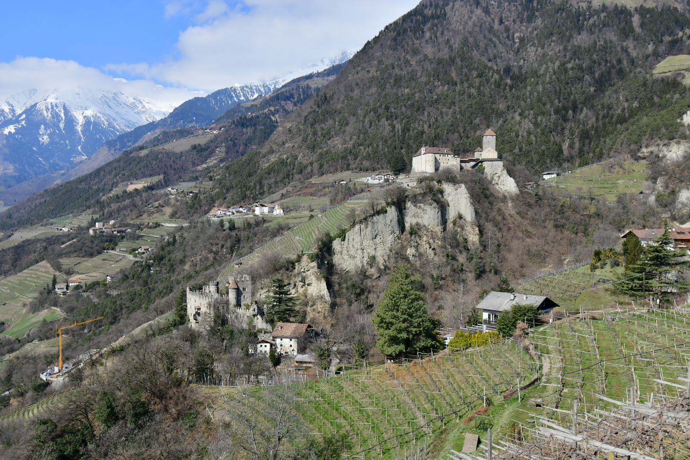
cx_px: 345
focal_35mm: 30
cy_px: 230
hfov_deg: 61.9
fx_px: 575
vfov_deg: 43.6
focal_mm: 20
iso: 100
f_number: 8
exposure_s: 1/200
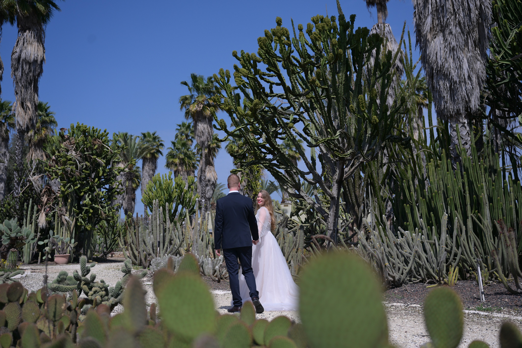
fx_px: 624
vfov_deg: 31.2
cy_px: 174
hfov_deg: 45.4
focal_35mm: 43
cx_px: 261
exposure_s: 1/2500
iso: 100
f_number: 4
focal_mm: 43
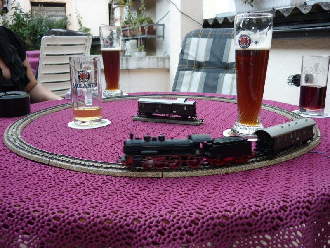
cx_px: 165
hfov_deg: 55.4
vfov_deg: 42.9
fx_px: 315
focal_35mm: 33
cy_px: 124
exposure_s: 1/40
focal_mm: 5.5
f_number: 2.8
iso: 80
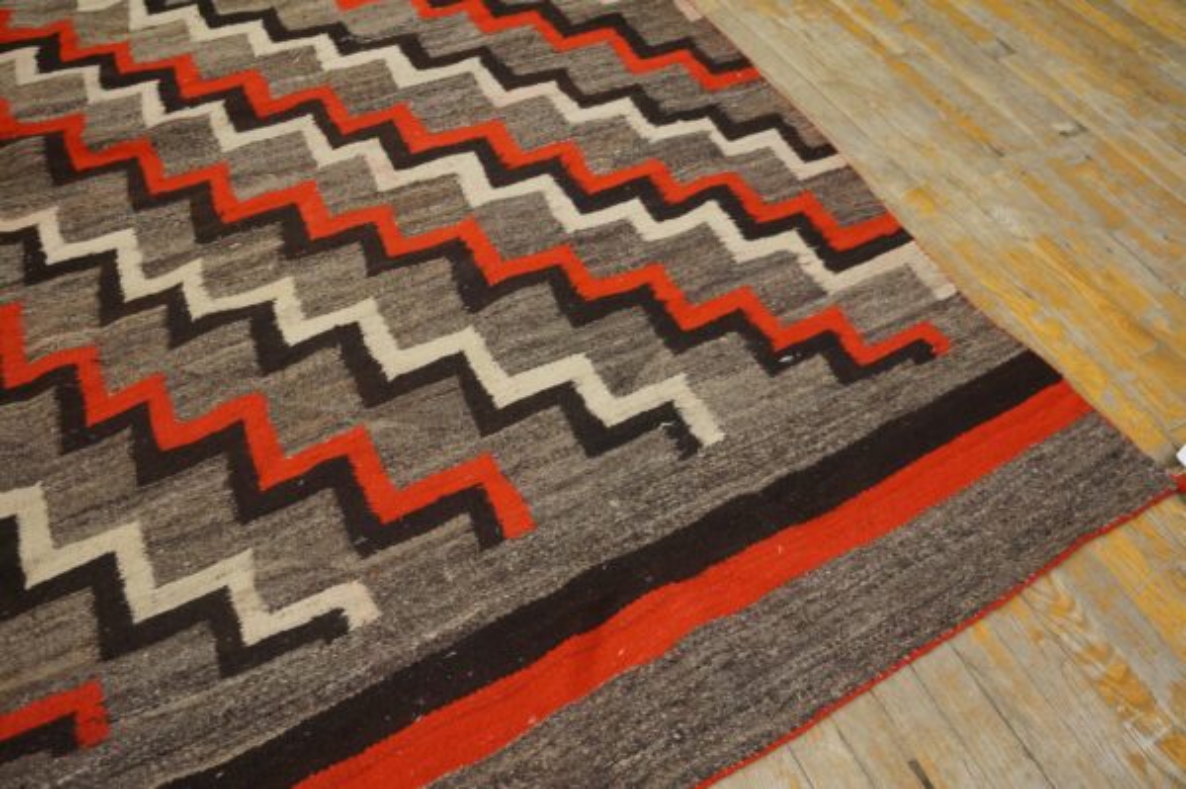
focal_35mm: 27
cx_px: 593
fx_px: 889
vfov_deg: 47.9
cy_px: 394
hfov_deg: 67.4
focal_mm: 18
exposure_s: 1/60
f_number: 4
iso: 800
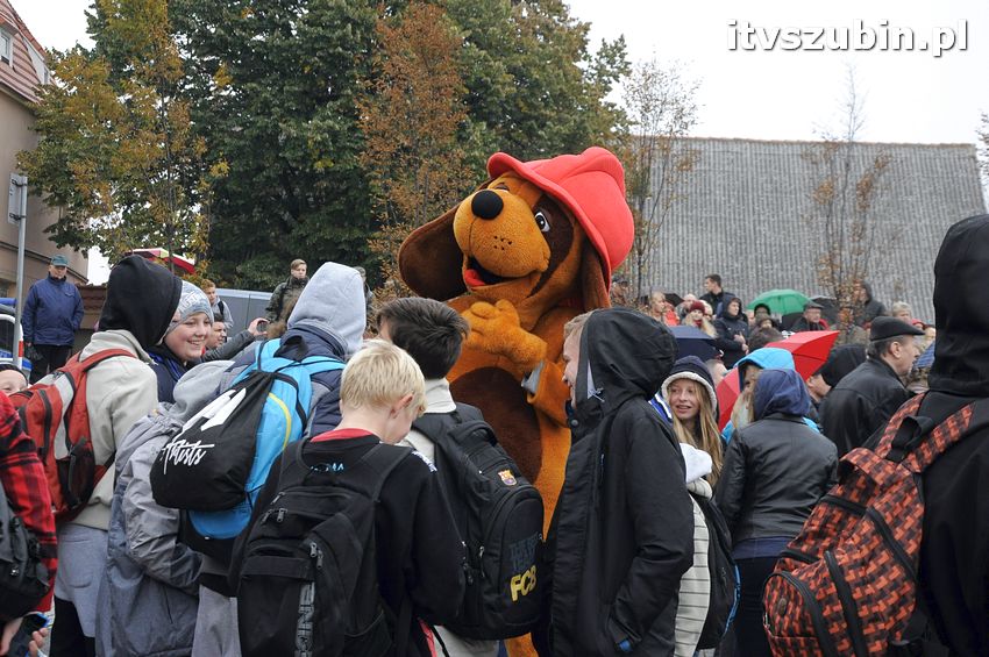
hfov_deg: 29.9
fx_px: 1853
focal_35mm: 68
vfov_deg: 20.1
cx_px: 494
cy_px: 328
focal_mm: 45
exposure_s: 1/200
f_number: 7.1
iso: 800
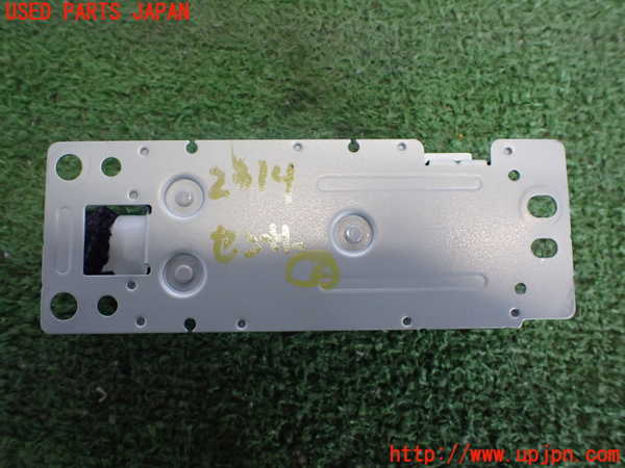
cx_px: 312
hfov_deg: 60.0
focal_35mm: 30
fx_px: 542
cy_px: 234
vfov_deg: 46.8
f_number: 2.3
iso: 640
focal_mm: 5.4
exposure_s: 1/125
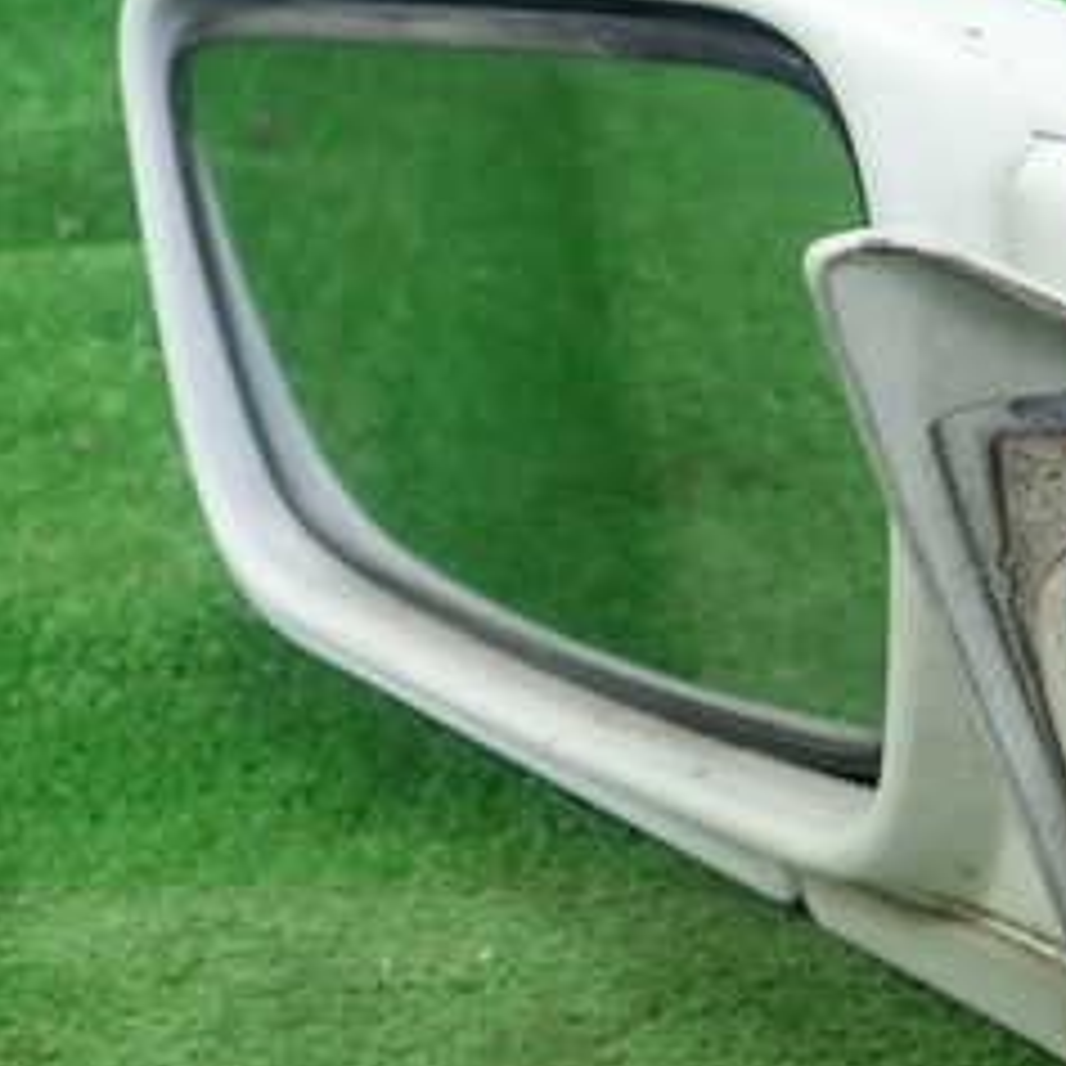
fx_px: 2334
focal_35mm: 67
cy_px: 603
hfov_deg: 24.6
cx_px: 1044
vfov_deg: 25.7
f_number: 2.3
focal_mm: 5.5
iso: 200
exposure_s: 1/125
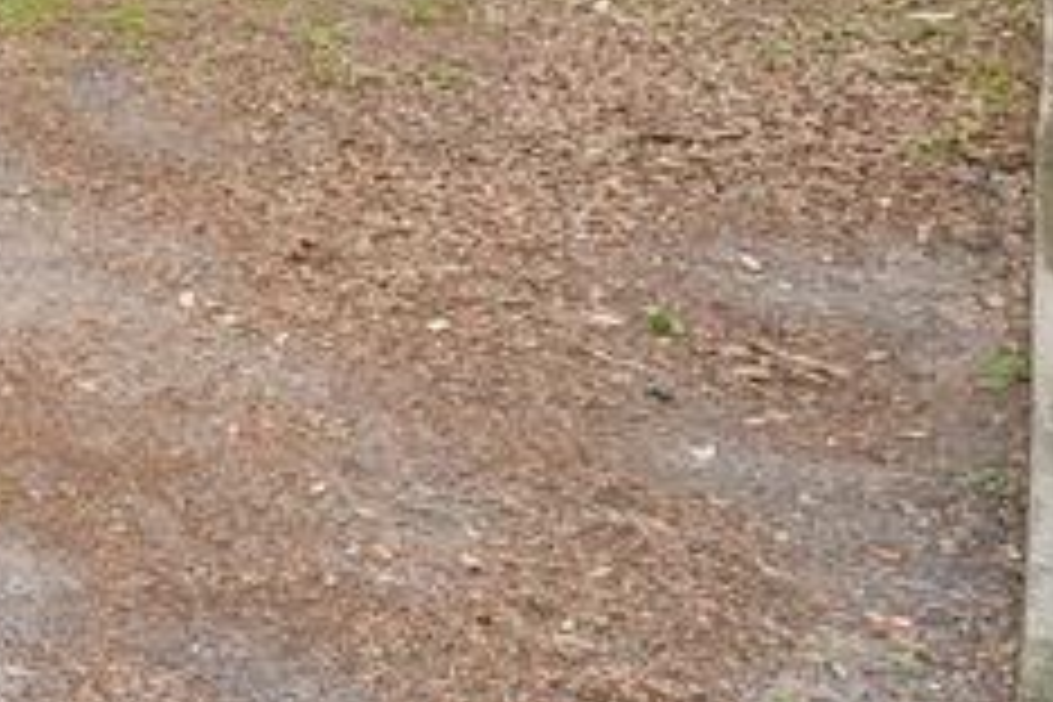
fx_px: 2047
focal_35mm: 70
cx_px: -792
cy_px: -441
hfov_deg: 20.9
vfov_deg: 17.0
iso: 250
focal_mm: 16
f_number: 8
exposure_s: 1/30
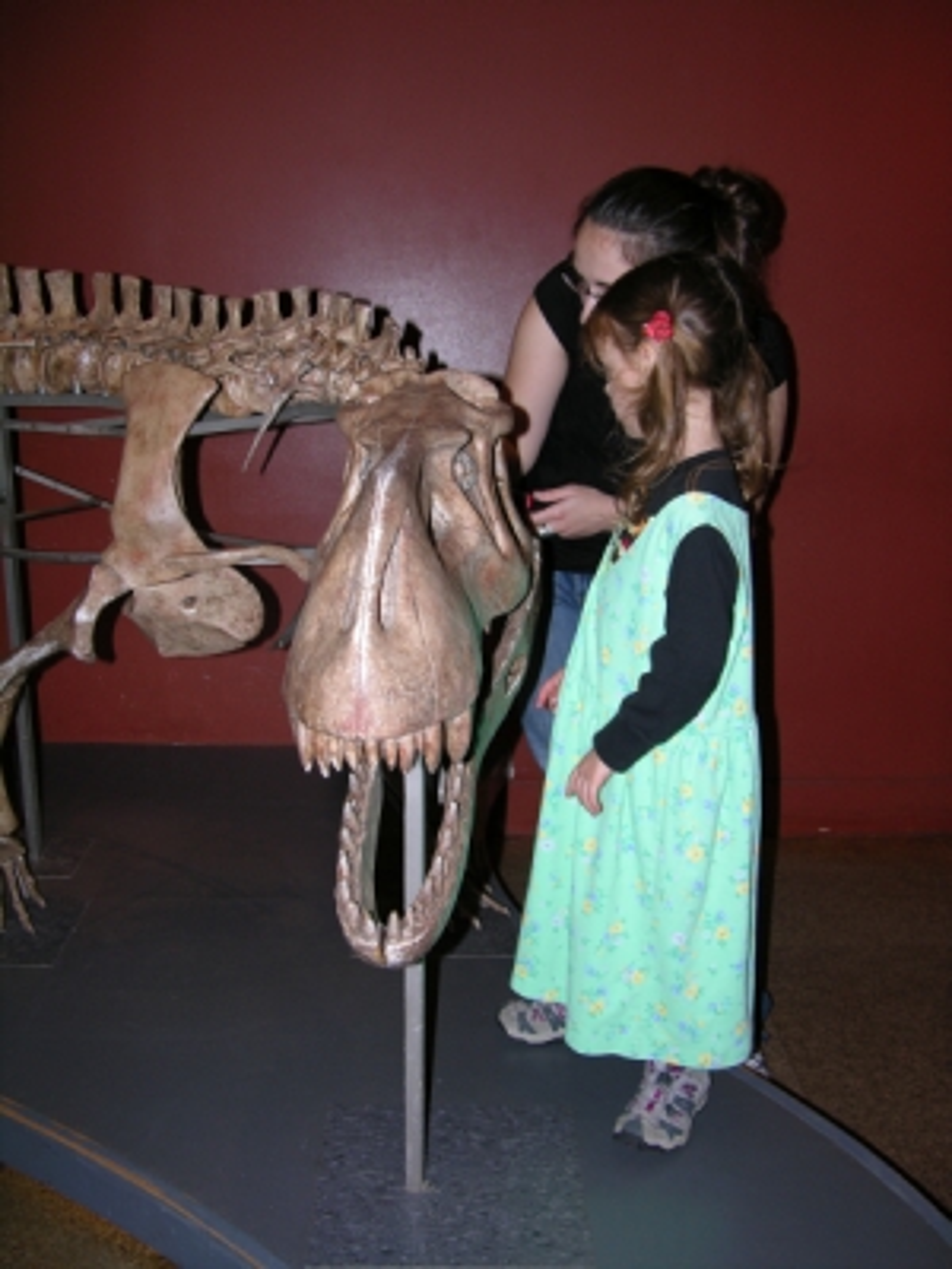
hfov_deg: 40.7
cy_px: 634
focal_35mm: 35
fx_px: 1283
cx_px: 476
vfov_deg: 52.6
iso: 50
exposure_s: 1/60.1
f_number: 2.8
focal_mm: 8.9
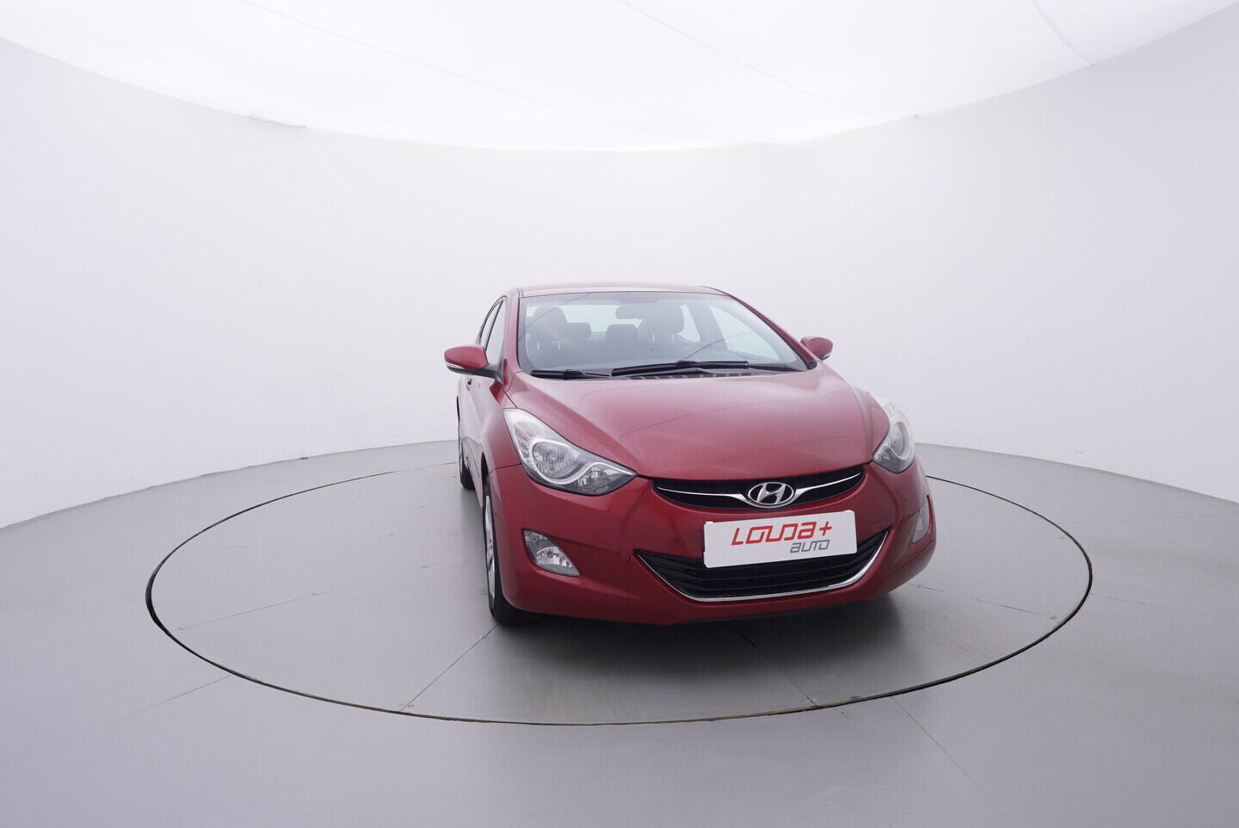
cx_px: 620
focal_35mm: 22
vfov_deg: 56.2
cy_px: 414
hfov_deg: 77.3
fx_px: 775
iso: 200
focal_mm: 15
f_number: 5
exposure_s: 1/80
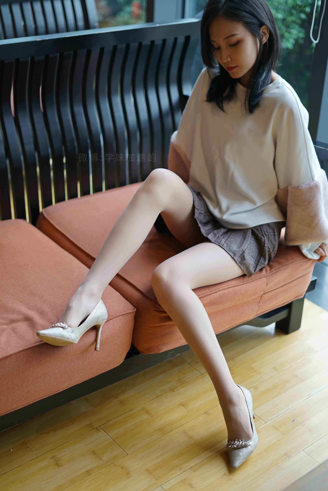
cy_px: 246
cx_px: 164
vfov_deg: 39.6
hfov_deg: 27.0
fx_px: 682
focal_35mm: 50
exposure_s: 1/250
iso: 200
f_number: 1.8
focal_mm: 50
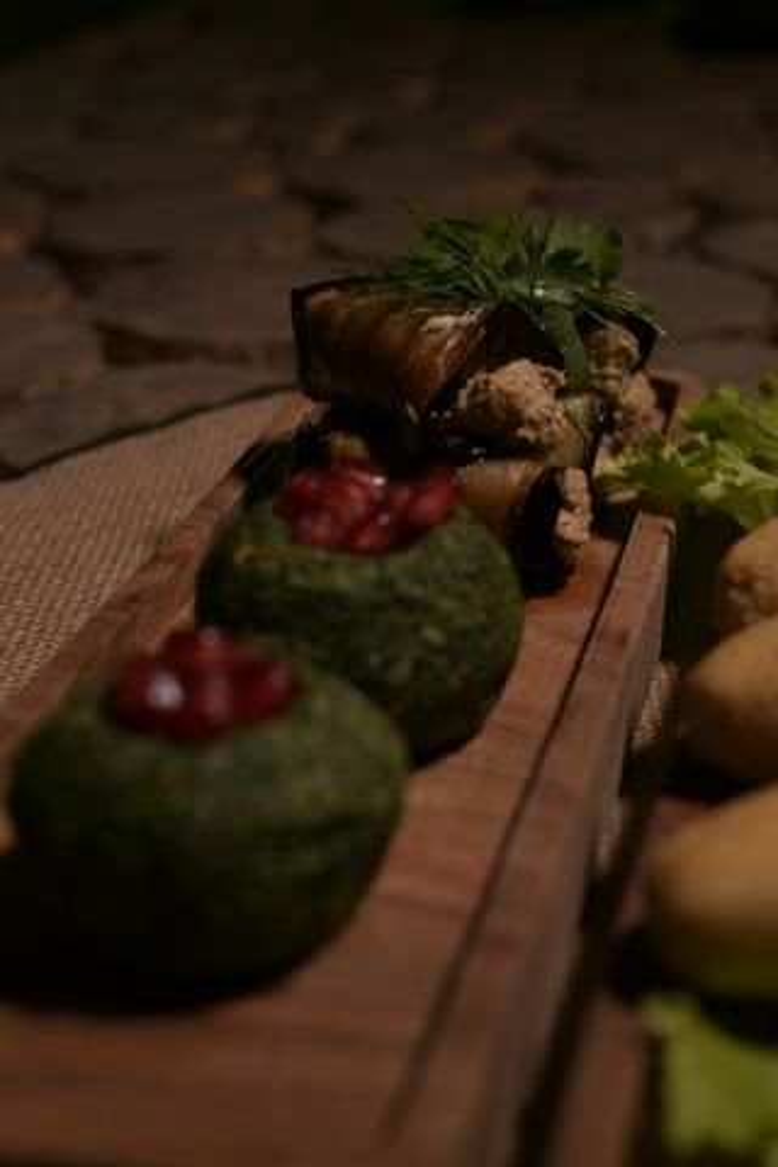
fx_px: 1702
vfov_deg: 37.9
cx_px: 389
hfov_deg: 25.8
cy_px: 584
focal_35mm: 52
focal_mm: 35
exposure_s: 1/125
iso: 160
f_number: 4
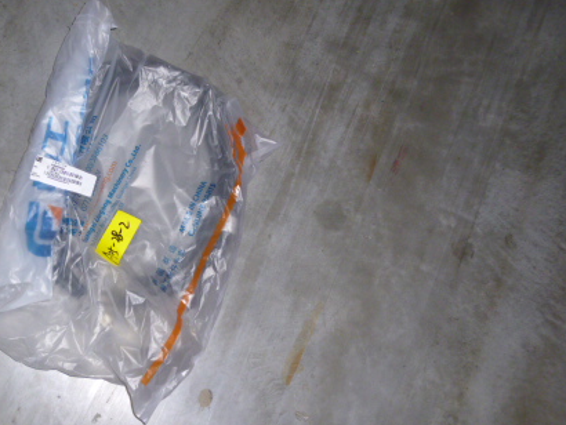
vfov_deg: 36.8
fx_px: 638
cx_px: 128
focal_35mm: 39
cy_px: 224
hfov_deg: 45.8
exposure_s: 1/60
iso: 100
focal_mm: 4.5
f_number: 3.1
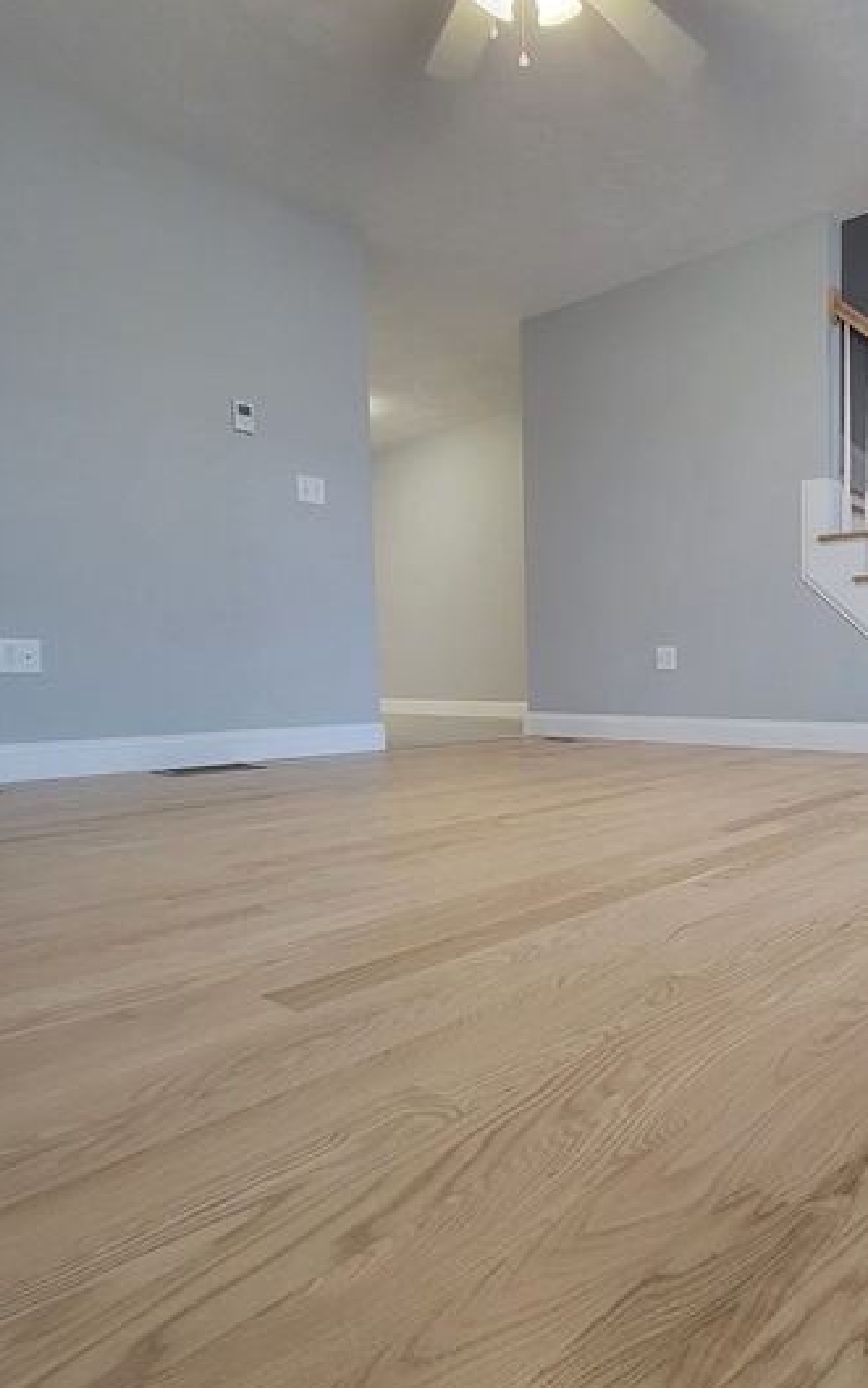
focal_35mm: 20
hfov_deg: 54.4
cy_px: 732
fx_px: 756
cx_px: 729
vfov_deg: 85.0
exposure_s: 1/60
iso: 200
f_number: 2.2
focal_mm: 2.2
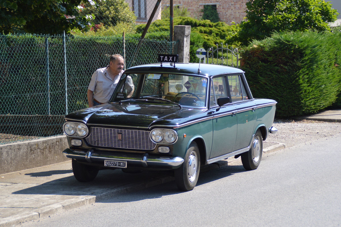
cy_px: 114
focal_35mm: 112
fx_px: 1065
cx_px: 170
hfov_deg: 18.2
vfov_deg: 12.2
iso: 200
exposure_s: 1/500
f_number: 5.6
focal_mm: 75
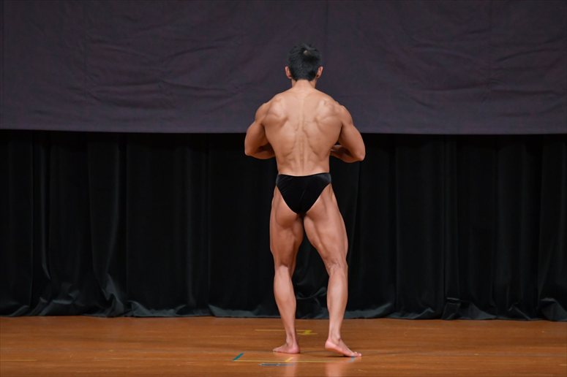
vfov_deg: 4.8
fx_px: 4487
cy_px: 188
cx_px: 284
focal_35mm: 285
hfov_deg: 7.2
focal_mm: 190
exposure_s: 1/400
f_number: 5.6
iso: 4000
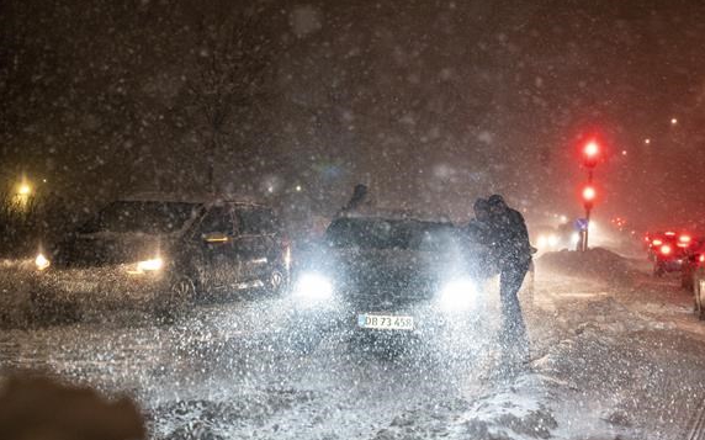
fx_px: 1268
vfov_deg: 19.7
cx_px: 397
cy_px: 222
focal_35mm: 66
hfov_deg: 31.0
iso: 4000
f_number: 3.2
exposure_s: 1/200
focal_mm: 57
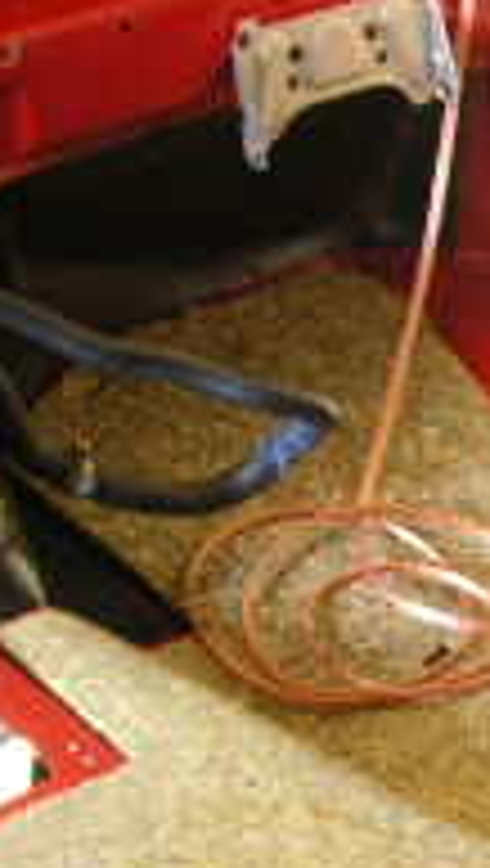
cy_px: 1075
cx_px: 1106
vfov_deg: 15.1
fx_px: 3155
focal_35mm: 137
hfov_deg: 8.3
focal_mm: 7.8
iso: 200
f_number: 2.8
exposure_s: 1/15
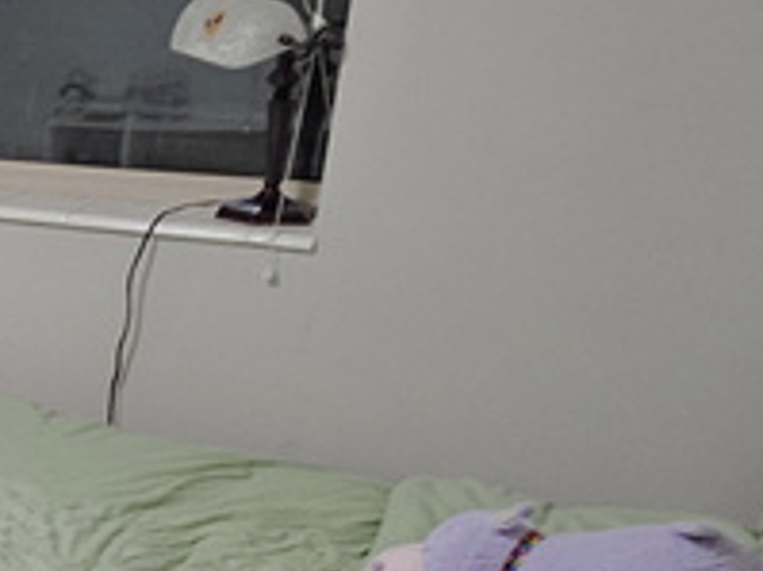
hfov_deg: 20.5
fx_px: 1476
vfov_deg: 21.7
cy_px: 441
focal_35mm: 67
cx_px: -610
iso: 320
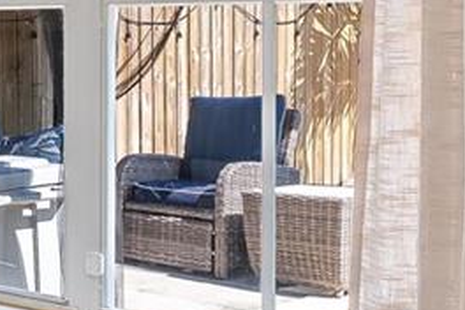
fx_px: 1330
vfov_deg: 13.2
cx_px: -301
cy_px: 63
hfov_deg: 17.2
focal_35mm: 103
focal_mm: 17
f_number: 8
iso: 200
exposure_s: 1/160
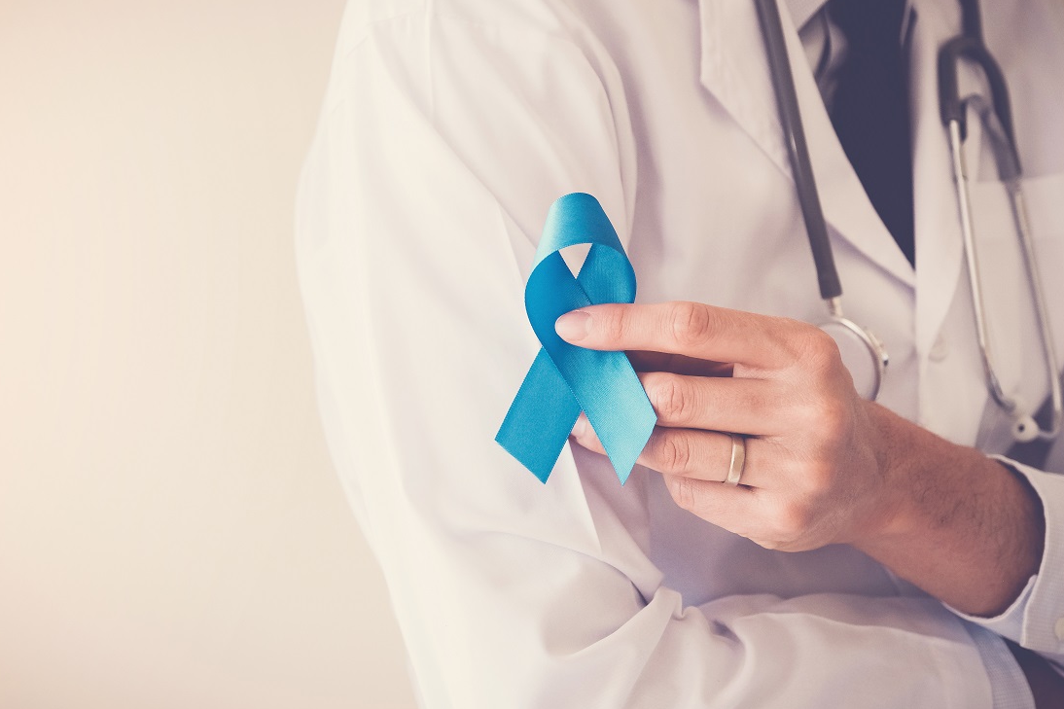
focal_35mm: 68
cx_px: 511
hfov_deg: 29.7
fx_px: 2009
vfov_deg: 20.0
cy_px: 323
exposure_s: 1/160
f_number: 3.2
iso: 640
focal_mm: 41.4
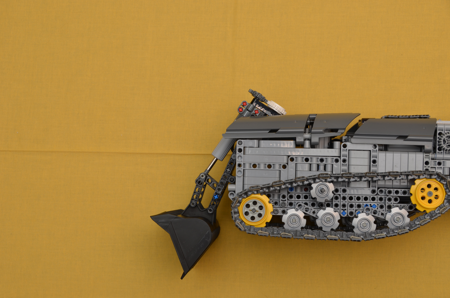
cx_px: 225
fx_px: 973
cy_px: 149
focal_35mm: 78
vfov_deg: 17.4
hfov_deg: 26.0
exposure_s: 1/60
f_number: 8
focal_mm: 52
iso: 100
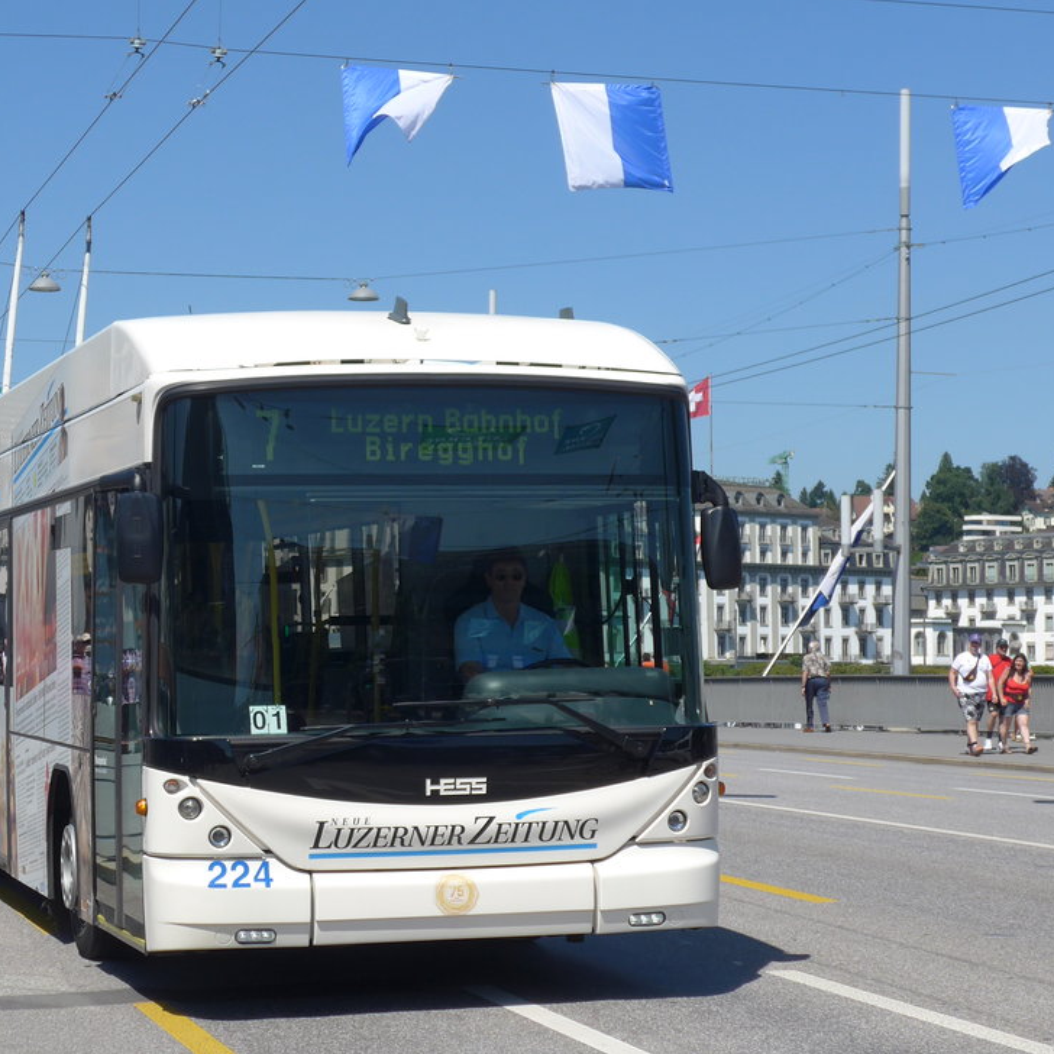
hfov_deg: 20.1
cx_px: 332
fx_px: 2963
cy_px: 524
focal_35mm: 86
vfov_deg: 20.2
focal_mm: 12
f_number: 3.5
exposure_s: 1/1300
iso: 80
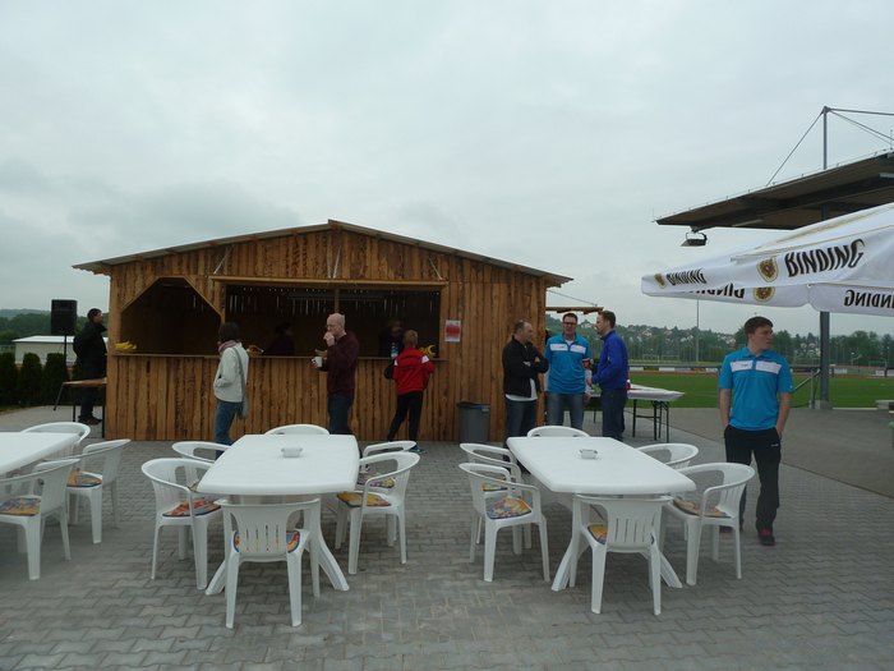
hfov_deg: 69.4
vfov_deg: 54.9
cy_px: 336
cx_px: 447
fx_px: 646
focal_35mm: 25
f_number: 4
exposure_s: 1/320
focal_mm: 4.1
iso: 80
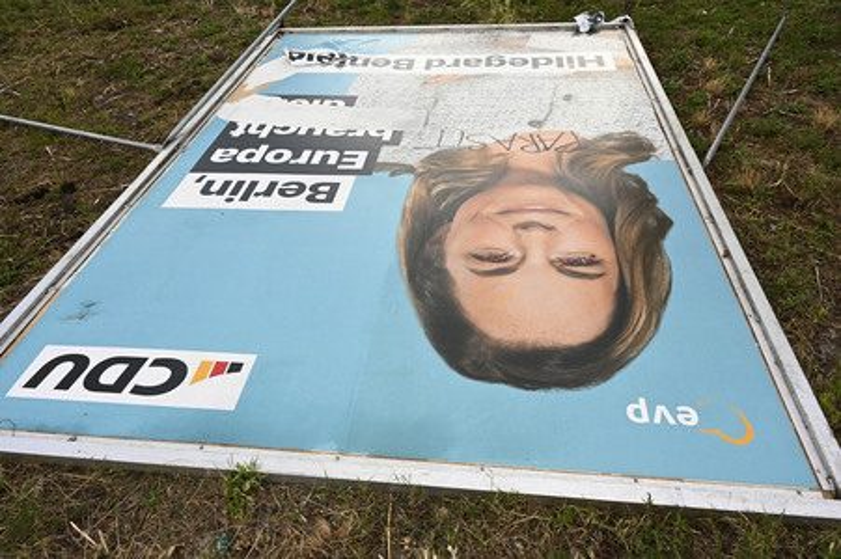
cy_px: 280
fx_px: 560
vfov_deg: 53.1
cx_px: 420
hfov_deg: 73.8
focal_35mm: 24
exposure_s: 1/1000
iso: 3200
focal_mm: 24
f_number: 11
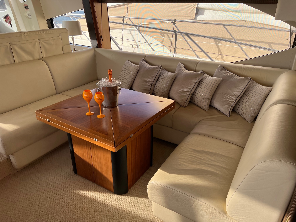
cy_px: 111
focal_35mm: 26
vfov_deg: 53.1
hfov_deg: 67.3
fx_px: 222
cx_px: 148
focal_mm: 5.7
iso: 50
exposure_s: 1/164
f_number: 1.5
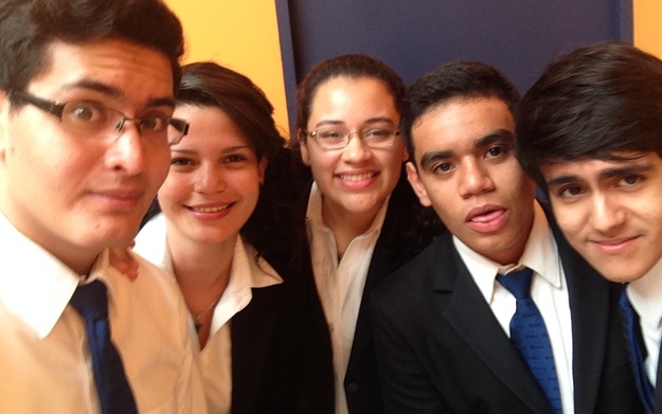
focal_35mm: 38
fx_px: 686
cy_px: 163
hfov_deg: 51.5
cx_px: 338
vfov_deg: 33.5
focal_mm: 2.18
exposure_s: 1/30
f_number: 2.4
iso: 64
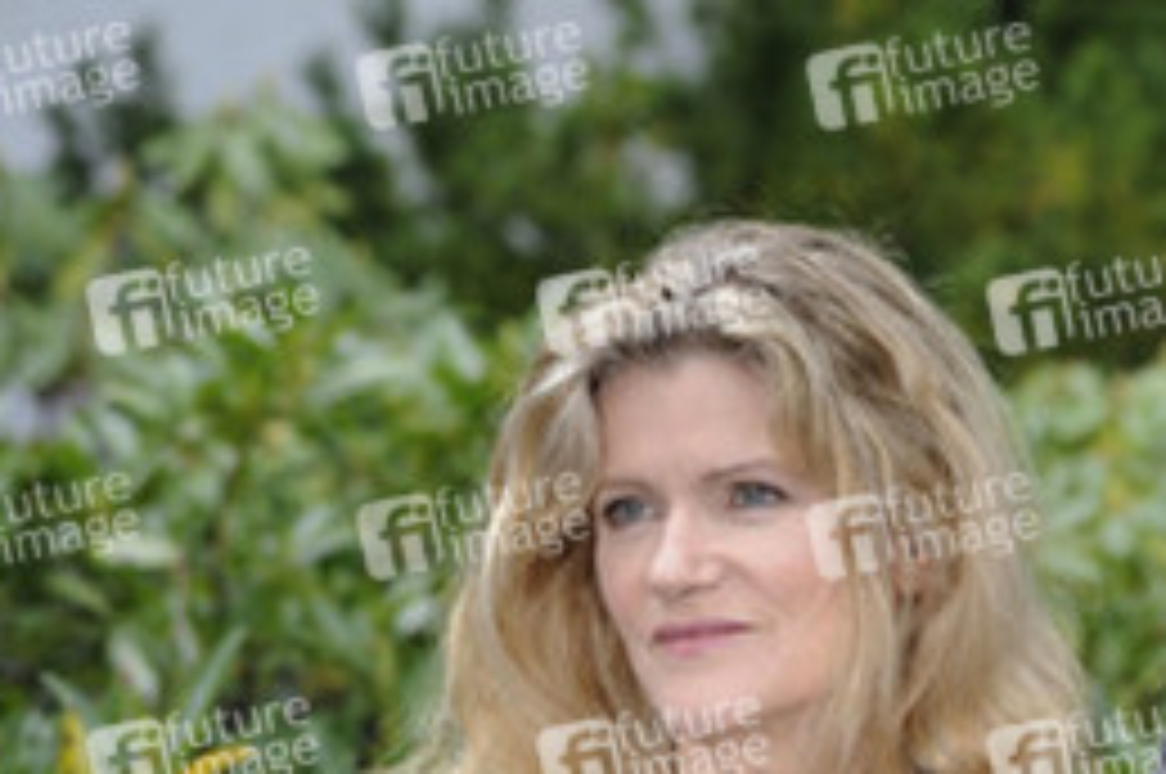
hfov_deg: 7.2
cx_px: 984
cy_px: 639
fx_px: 9284
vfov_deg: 4.8
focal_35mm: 287
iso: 640
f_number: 7.1
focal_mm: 165
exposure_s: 1/200
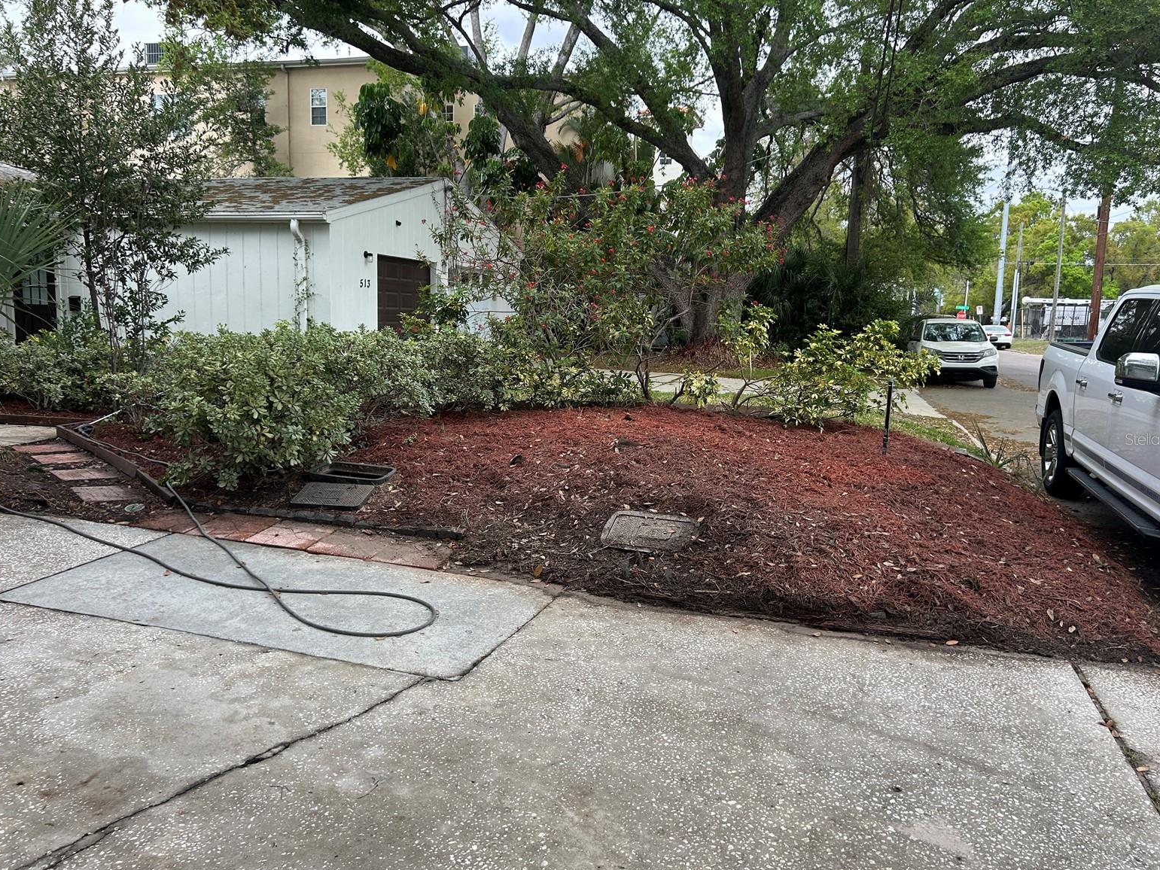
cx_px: 594
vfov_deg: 51.4
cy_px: 439
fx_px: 905
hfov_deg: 65.3
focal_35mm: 27
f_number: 1.5
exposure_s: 1/894
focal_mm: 5.7
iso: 50
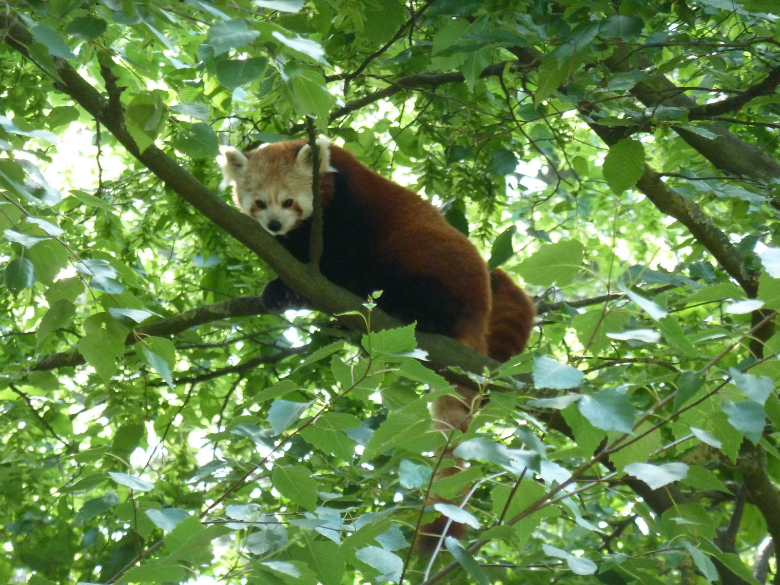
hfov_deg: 7.1
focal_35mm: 278
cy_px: 292
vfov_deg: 5.3
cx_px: 390
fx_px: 6264
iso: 400
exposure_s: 1/50
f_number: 4.8
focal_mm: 45.7
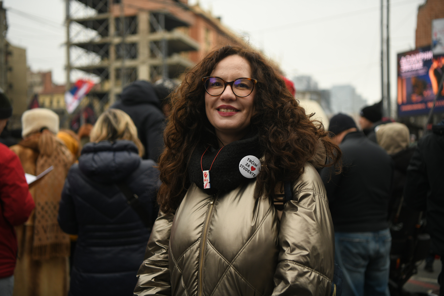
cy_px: 148
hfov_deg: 43.6
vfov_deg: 29.9
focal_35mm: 45
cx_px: 222
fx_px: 555
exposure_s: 1/500
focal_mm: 45
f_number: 2.8
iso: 400
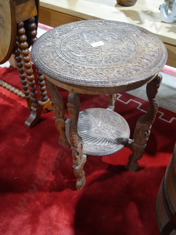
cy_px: 118
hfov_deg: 39.7
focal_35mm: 36
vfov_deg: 51.3
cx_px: 88
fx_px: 244
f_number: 4
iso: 1250
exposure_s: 1/60
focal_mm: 18
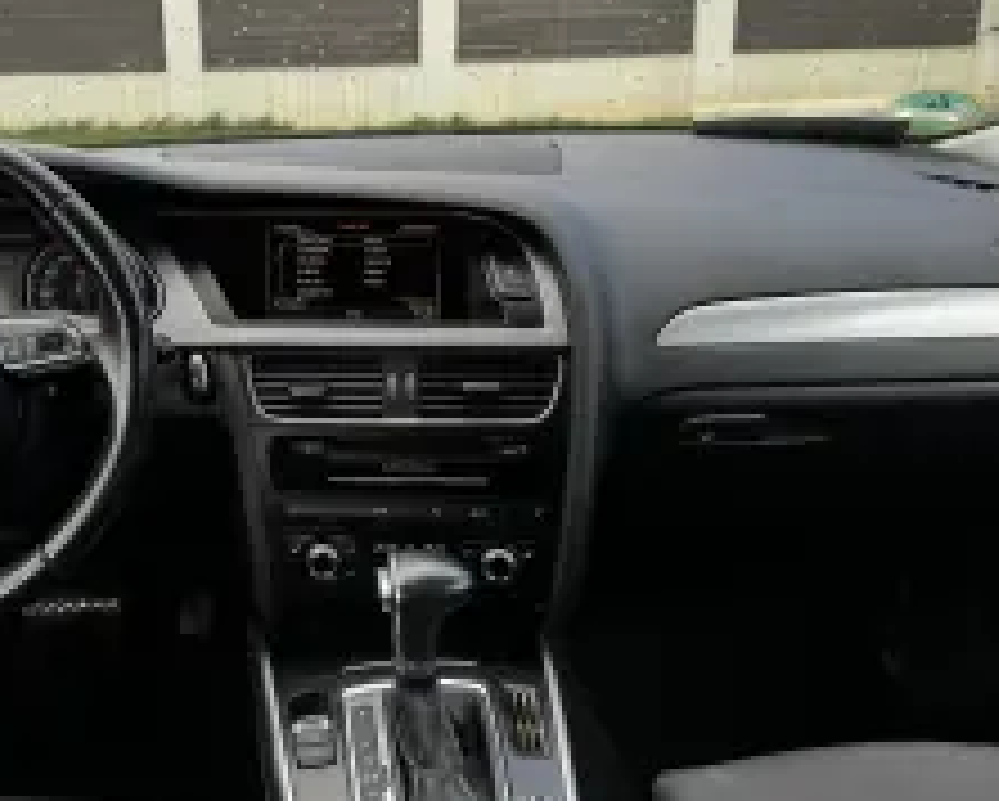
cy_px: 342
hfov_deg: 47.0
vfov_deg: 39.1
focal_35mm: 38
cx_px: 320
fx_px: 1125
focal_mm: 6.76
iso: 80
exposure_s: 1/284
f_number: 1.78
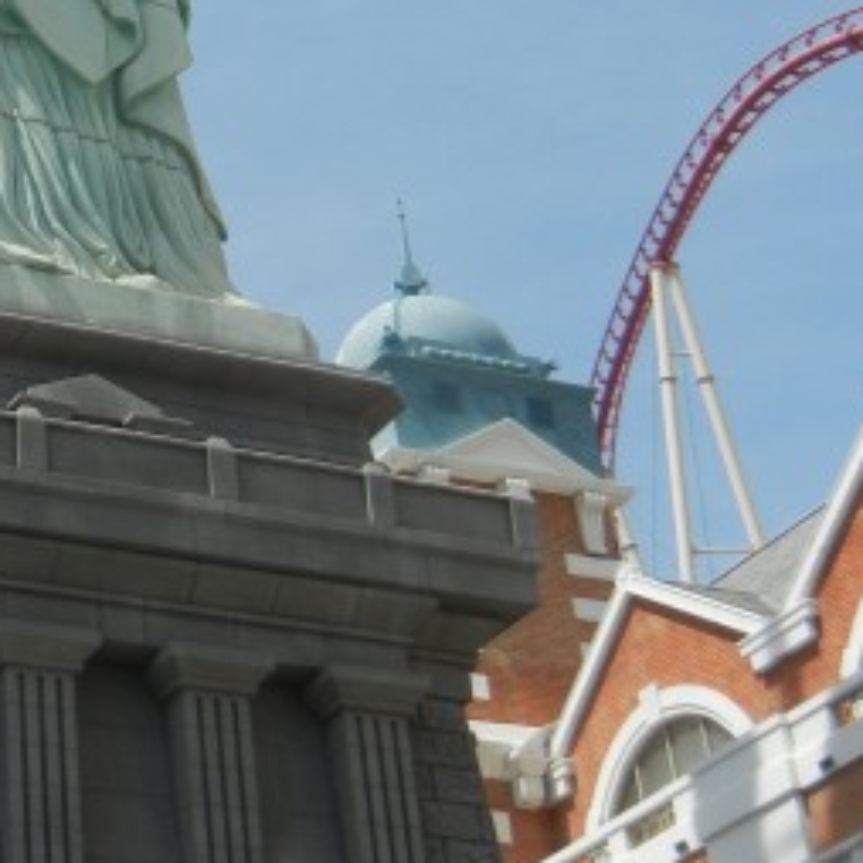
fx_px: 2567
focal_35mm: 91
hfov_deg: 18.5
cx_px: -20
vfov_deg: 18.7
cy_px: 68
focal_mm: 6.2
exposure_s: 1/468
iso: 160
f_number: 7.2
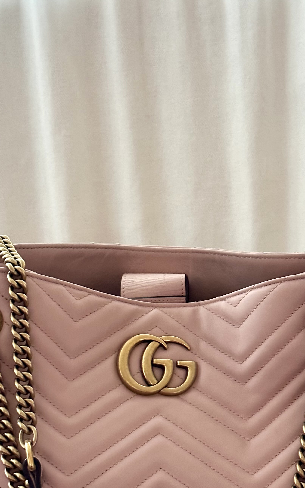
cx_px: 156
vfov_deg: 26.0
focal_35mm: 79
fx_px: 1051
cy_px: 321
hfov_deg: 16.5
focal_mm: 6.86
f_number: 1.78
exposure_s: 1/34
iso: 500
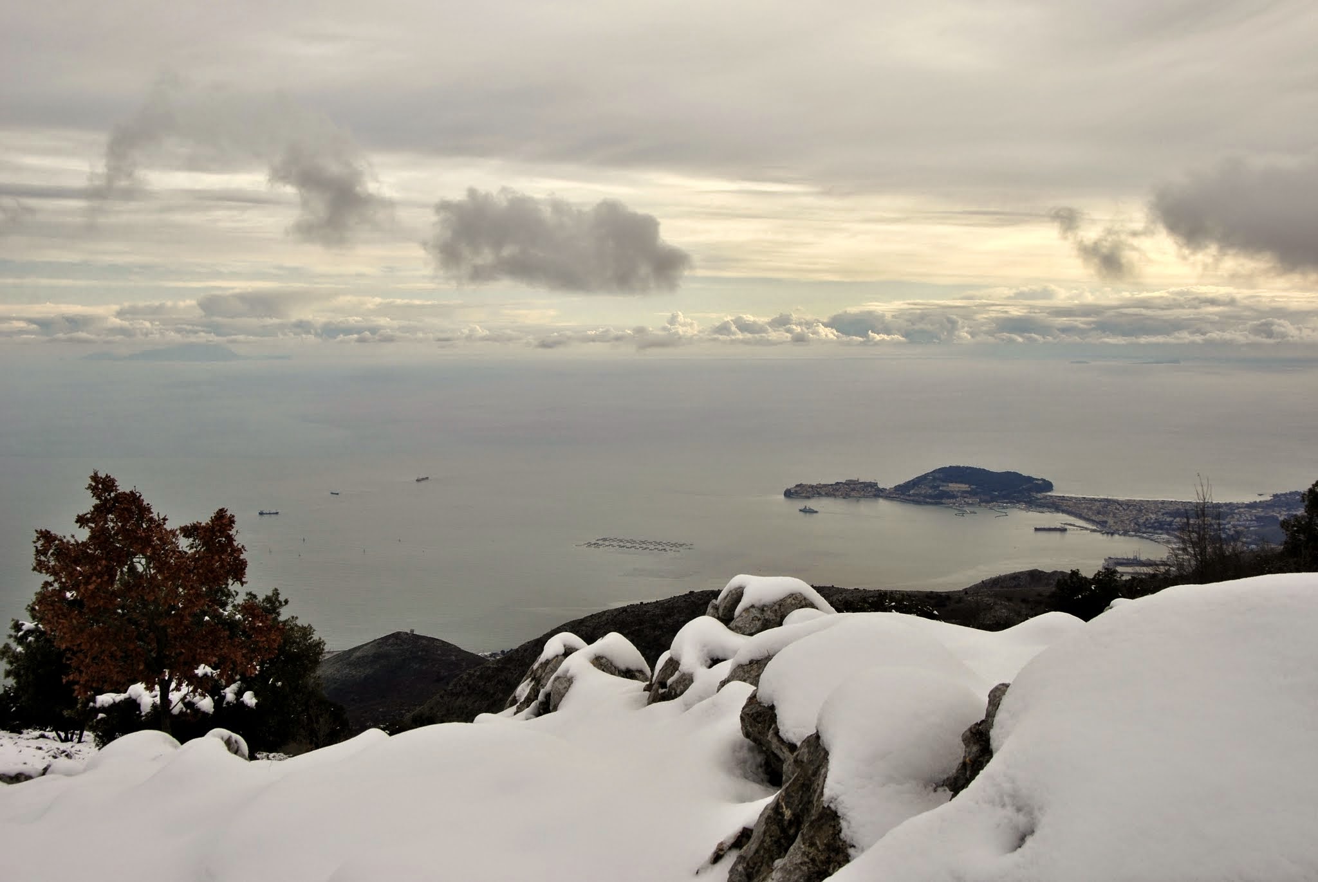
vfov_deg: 35.6
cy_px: 441
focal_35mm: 38
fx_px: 1375
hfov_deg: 51.2
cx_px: 659
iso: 100
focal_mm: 25
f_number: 8
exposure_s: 1/250
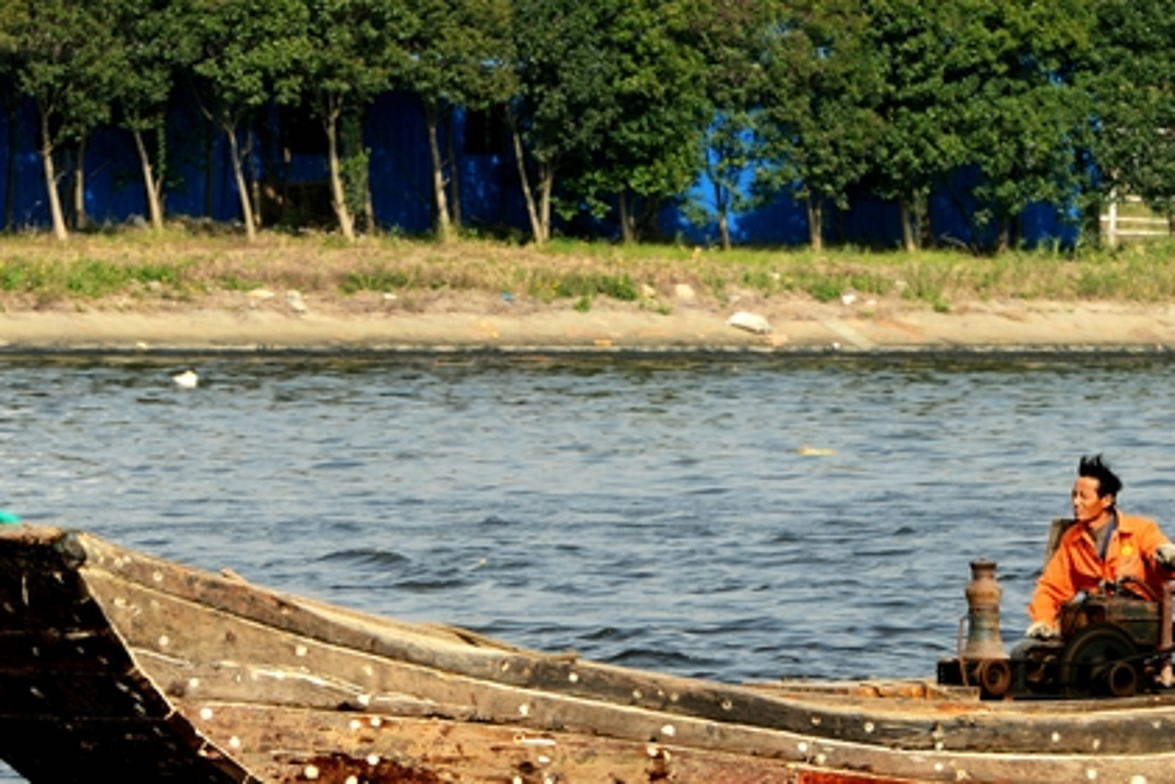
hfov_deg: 4.3
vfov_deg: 2.9
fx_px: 15508
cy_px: 448
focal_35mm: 475
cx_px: 525
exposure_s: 1/200
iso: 100
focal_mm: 200
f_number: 9
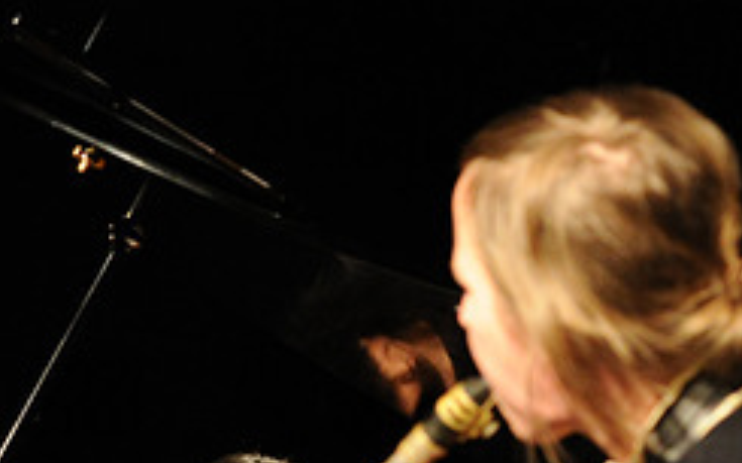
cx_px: -103
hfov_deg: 8.0
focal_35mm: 259
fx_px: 5236
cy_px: 581
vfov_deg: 5.0
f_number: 4
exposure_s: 1/100
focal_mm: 78
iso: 6400
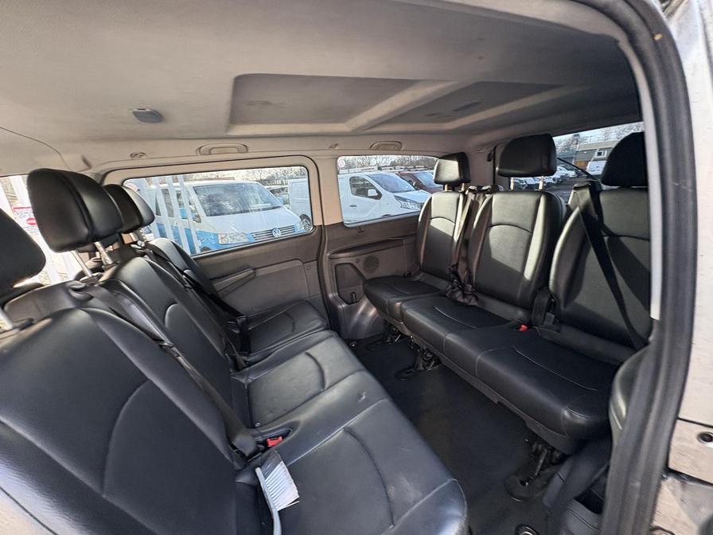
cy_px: 268
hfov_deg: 102.1
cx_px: 356
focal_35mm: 14
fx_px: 288
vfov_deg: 85.7
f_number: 2.2
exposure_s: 1/60
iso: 250
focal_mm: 2.22
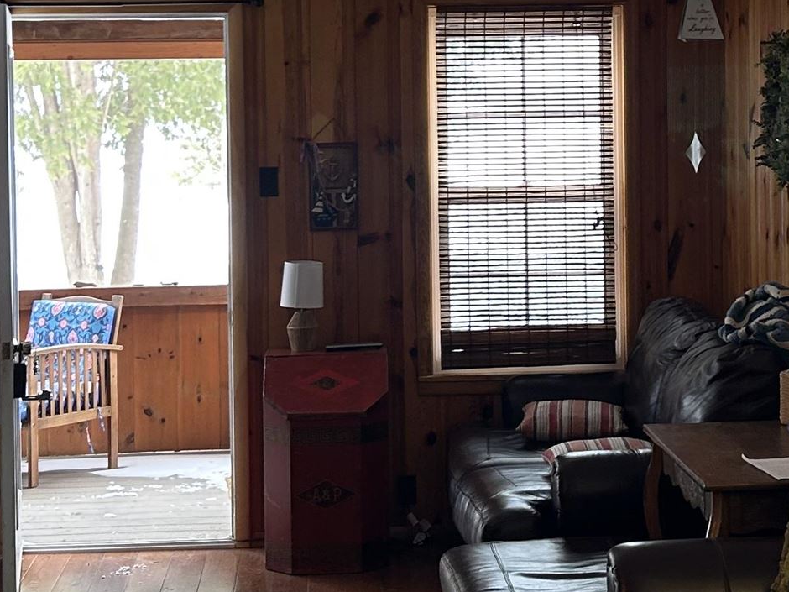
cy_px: 186
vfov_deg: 17.3
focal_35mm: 85
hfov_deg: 23.0
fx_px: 1937
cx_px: 434
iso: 64
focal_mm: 5.7
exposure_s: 1/60
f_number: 1.5
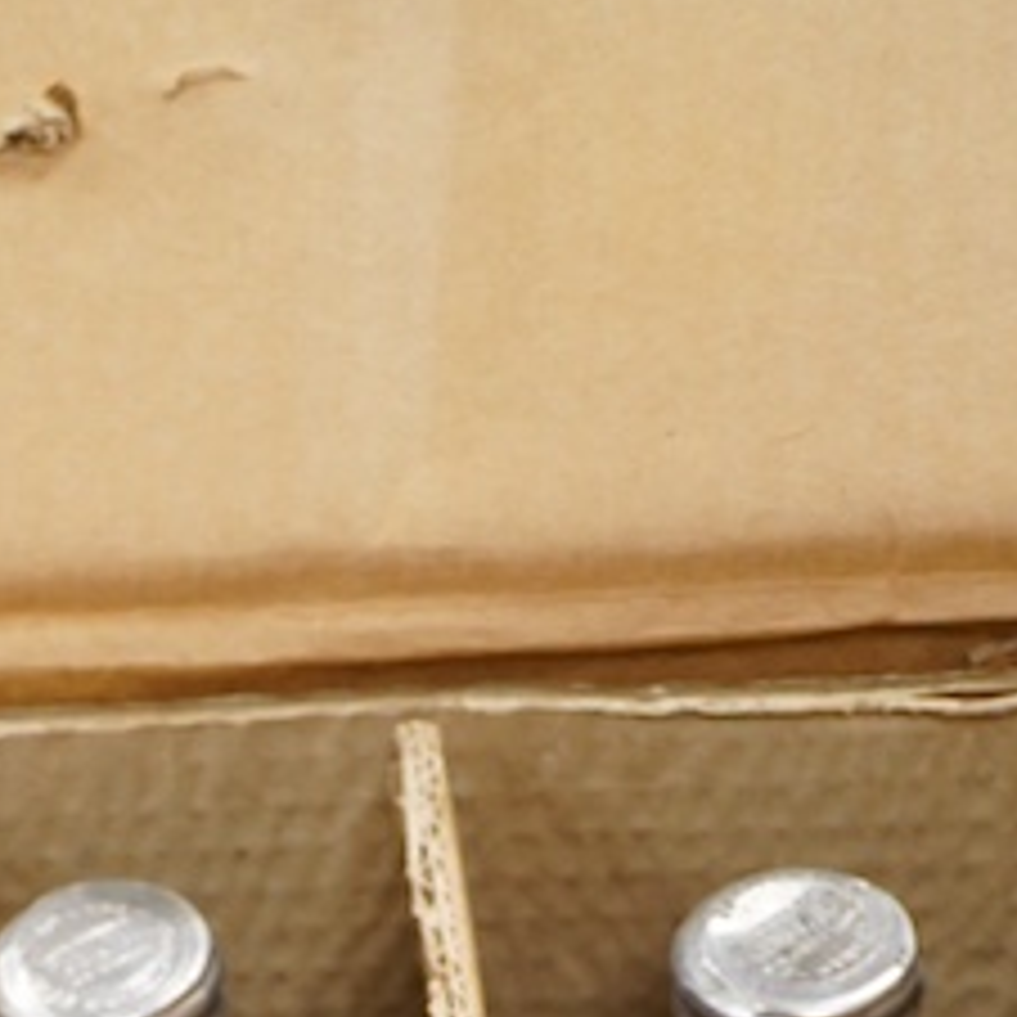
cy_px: 1989
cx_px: 36
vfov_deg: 10.6
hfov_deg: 11.4
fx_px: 5052
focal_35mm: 152
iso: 1250
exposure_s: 1/125
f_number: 5.6
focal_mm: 30
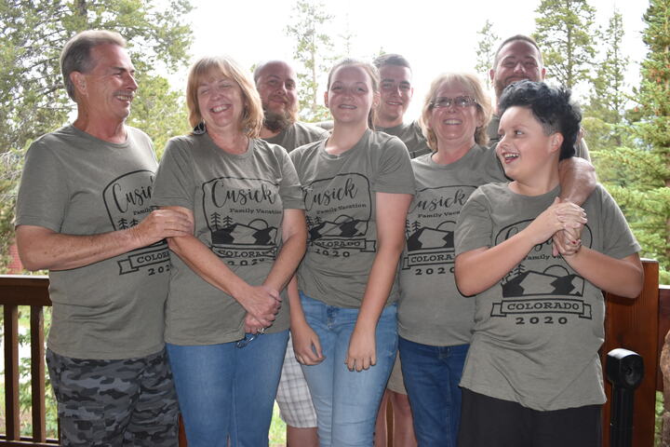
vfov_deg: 38.4
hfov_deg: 55.1
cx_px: 335
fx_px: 642
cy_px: 224
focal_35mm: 34
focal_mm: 23
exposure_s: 1/80
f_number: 4.5
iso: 800
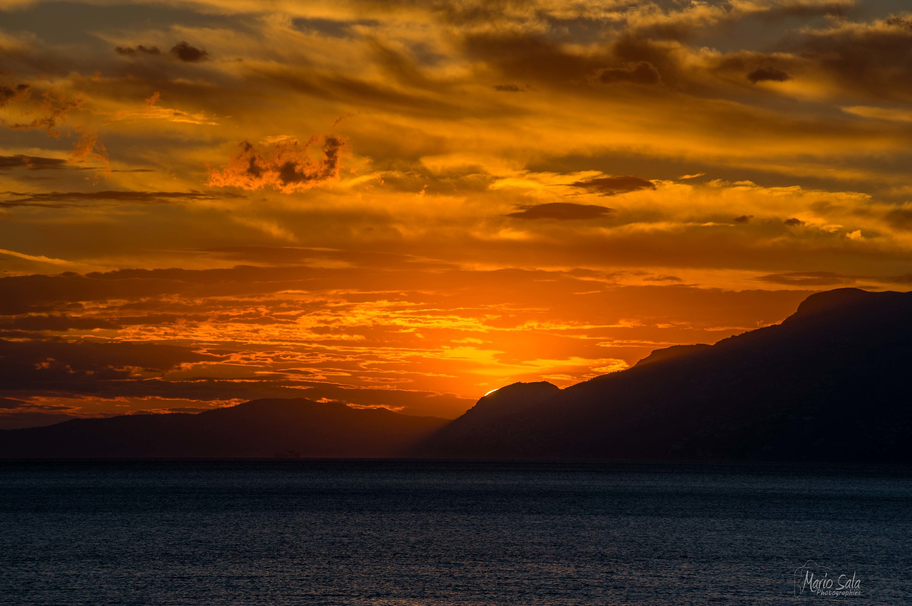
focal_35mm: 200
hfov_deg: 10.3
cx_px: 456
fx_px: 5062
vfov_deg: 6.9
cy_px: 303
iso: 200
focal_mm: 200
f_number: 10
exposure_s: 1/320
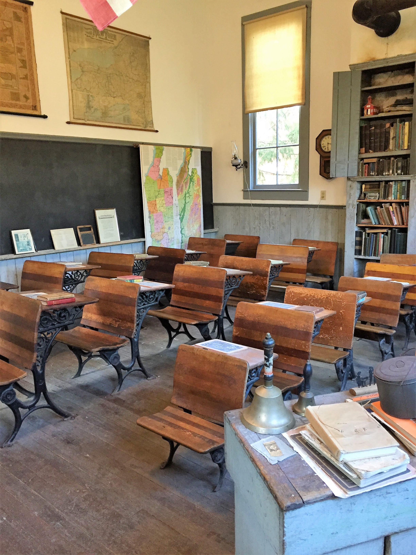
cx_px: 208
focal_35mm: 29
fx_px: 465
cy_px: 278
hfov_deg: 48.2
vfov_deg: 61.7
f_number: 2.2
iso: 200
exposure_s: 1/30
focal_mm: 4.15
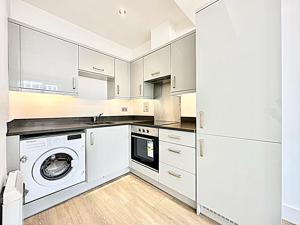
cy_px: 112
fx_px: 121
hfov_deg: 102.1
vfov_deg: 85.7
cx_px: 150
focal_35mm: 14
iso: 160
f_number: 2.2
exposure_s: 1/100
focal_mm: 2.22
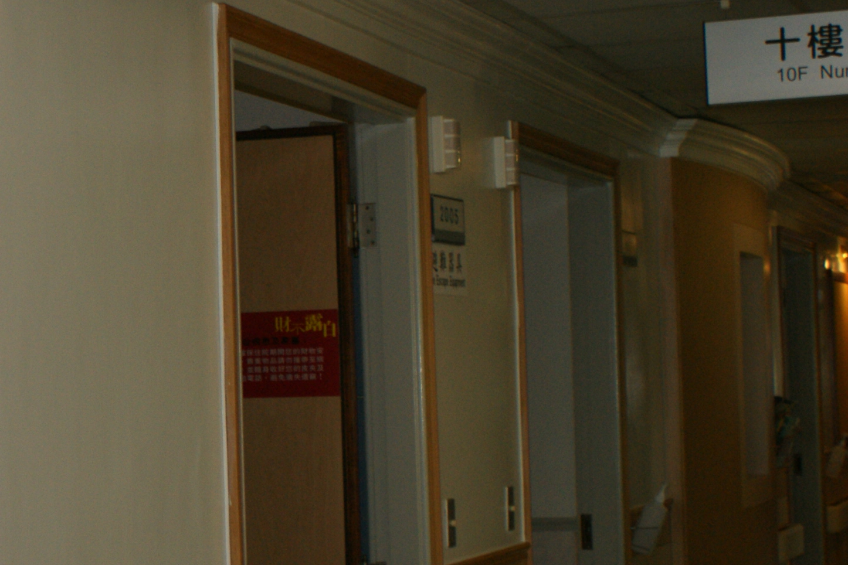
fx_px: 2332
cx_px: -52
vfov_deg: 13.8
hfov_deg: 19.8
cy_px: 319
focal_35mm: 99
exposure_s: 1/60
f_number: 5.6
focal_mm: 28
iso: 400
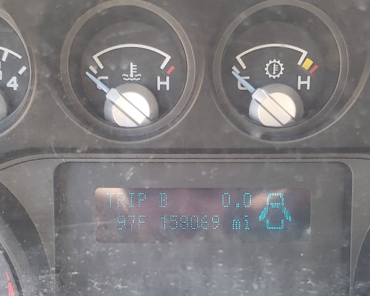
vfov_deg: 22.4
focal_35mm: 68
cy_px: 200
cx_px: 187
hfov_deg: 27.9
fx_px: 745
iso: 56
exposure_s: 1/50
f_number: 1.5
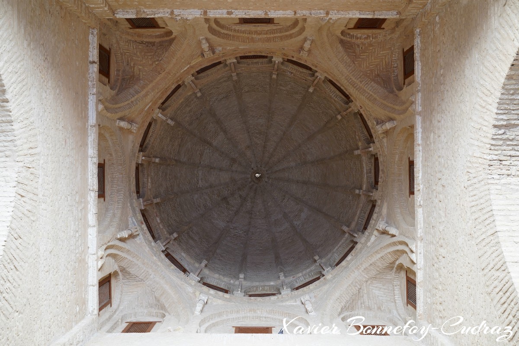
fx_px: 490
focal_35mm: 34
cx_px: 260
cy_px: 173
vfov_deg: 38.9
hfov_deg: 55.8
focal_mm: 34
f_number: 5
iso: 800
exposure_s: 1/125
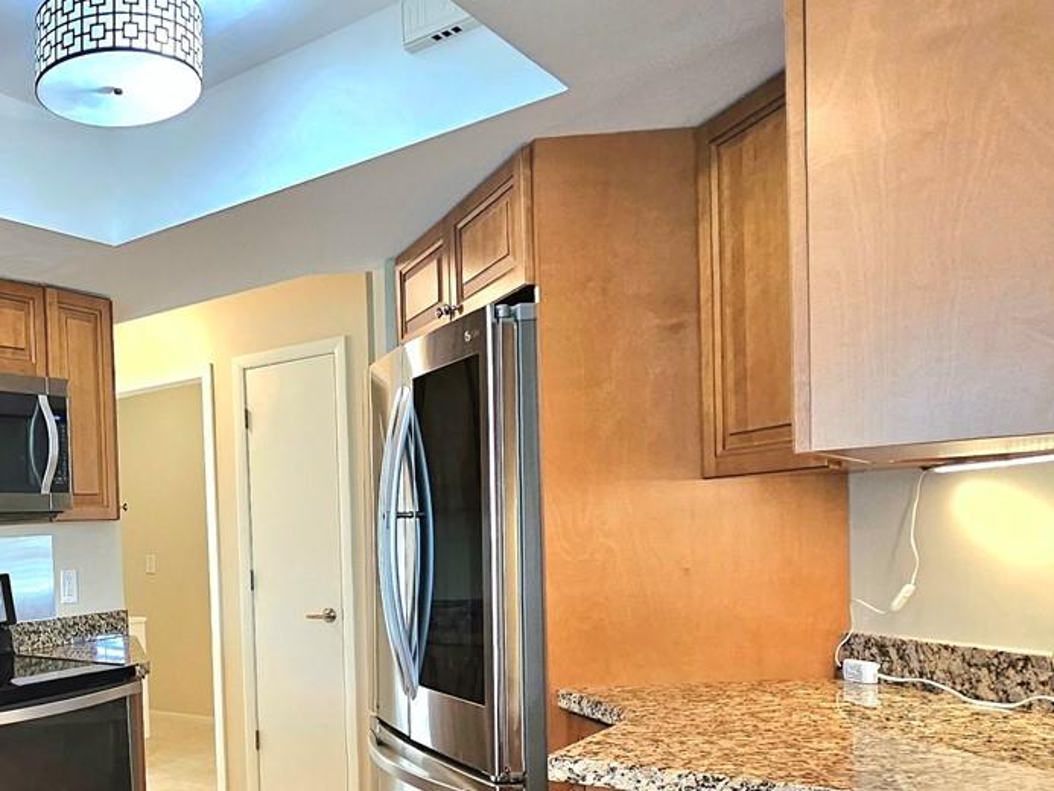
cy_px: 584
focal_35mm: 30
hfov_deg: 51.6
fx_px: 914
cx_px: 73
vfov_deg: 45.3
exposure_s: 1/60.2
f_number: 2.2
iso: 250
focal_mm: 2.2
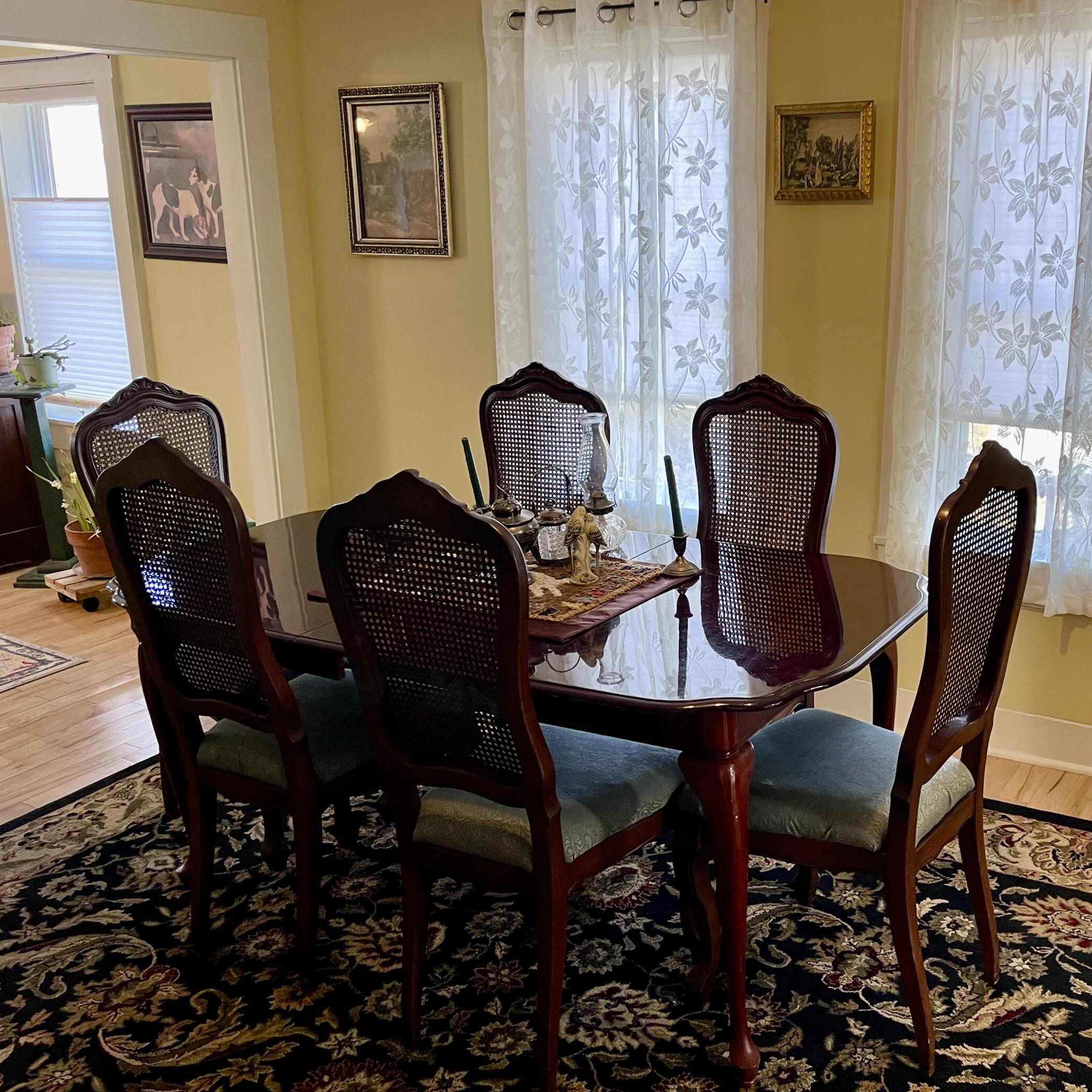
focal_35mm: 32
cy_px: 562
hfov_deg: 50.0
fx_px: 1142
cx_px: 746
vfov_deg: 51.1
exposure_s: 1/60
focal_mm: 5.1
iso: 100
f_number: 1.6
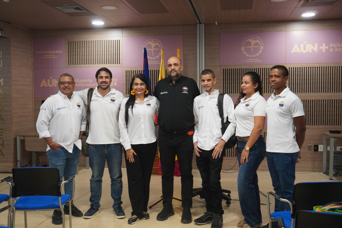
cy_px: 113
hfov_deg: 48.5
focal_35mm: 40
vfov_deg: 33.4
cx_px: 171
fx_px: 380
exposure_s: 1/50
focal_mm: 26
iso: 800
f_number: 4.5
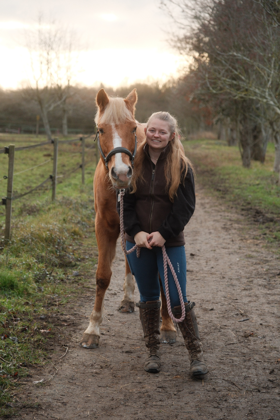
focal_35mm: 83
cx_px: 140
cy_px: 210
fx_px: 968
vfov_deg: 24.5
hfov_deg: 16.5
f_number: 2.8
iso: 800
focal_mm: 55
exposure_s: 1/1000
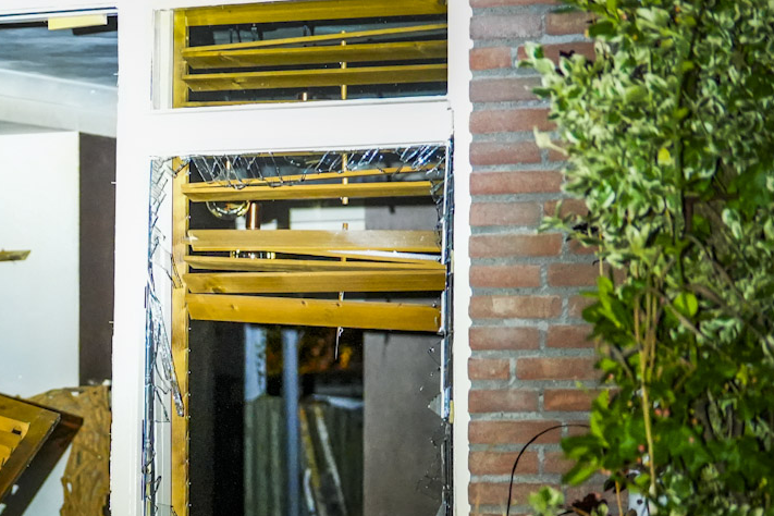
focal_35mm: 189
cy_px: 539
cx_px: -248
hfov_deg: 10.6
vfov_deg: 7.2
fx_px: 4063
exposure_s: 1/50
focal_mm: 70
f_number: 2.8
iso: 8000
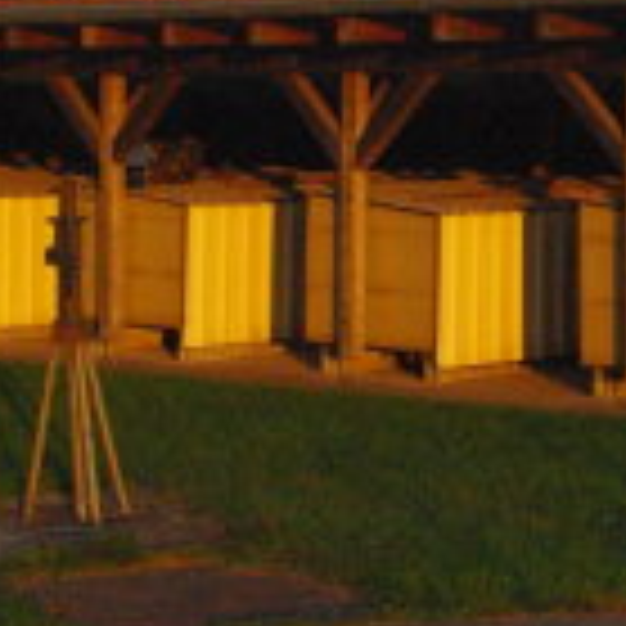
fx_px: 2639
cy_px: 178
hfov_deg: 13.4
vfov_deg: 13.5
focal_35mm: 129
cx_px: 594
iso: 1600
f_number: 13
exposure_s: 1/350
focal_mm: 28.13
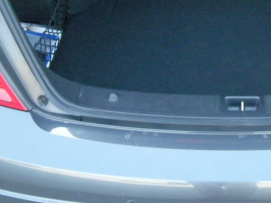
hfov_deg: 27.3
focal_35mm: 69
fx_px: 540
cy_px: 27
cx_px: 239
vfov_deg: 20.9
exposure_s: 1/256
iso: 800
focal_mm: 5.7
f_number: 2.8
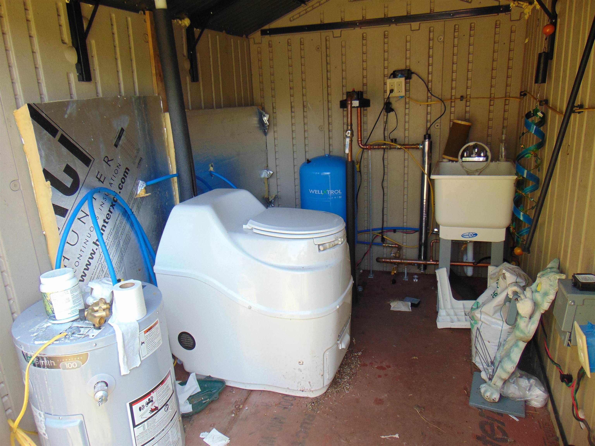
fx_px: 430
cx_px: 298
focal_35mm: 25
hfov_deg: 69.4
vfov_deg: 54.9
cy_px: 223
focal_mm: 4.5
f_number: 3
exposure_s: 1/60
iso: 80
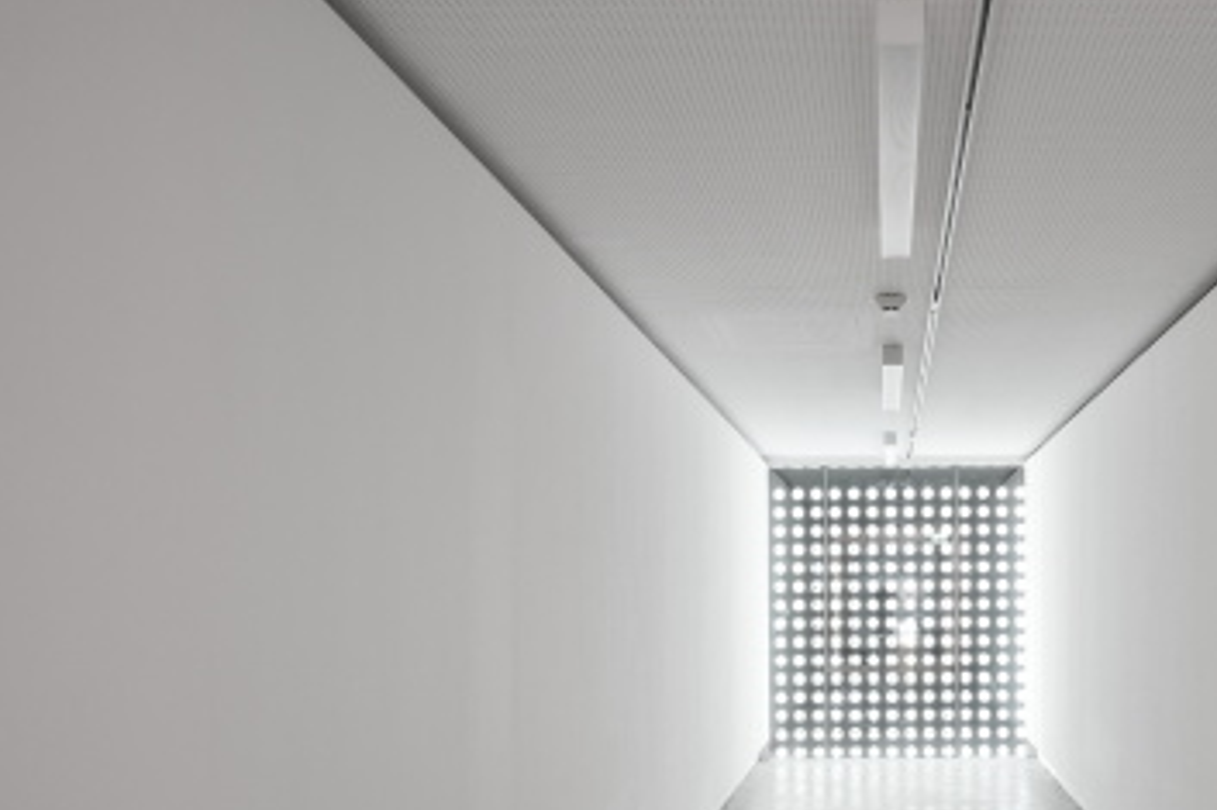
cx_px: 896
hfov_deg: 52.5
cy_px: 612
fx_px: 1178
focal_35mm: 35
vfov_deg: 37.0
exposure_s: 5
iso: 100
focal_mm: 20.5
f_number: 11
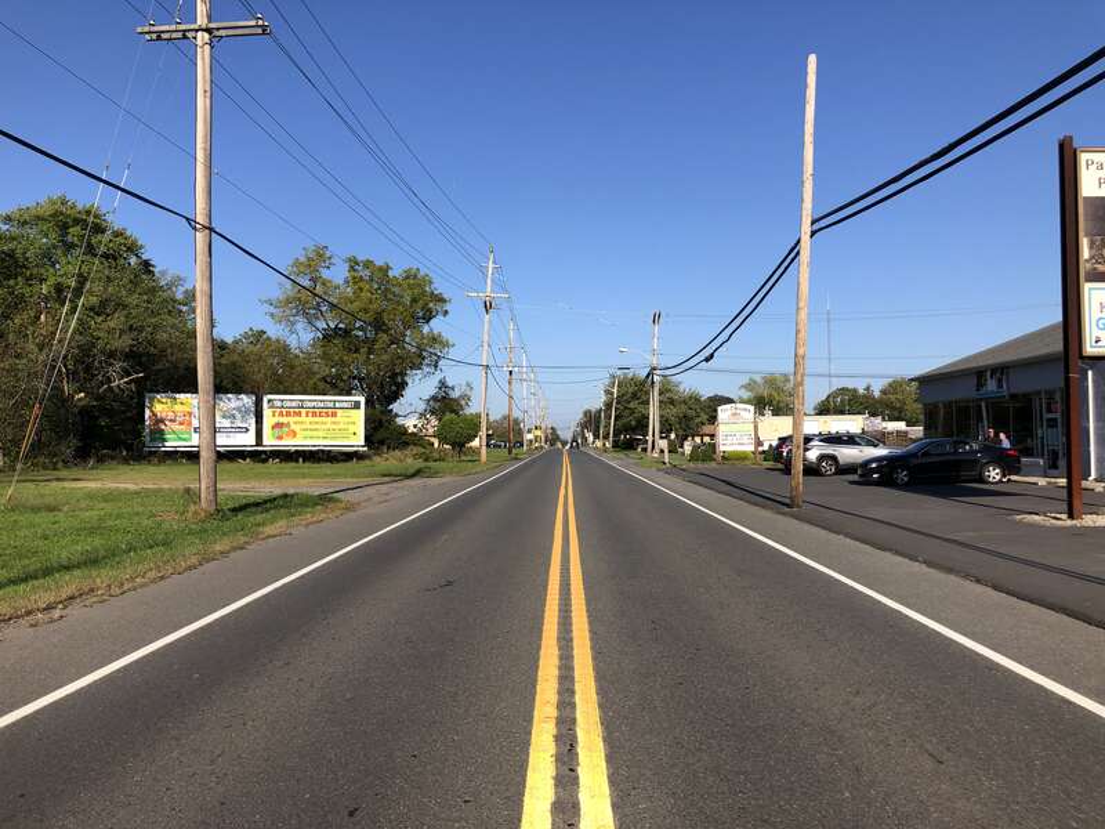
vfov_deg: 49.7
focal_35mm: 28
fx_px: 894
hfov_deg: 63.4
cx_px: 552
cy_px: 414
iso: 20
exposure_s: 1/2183
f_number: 1.8
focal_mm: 4
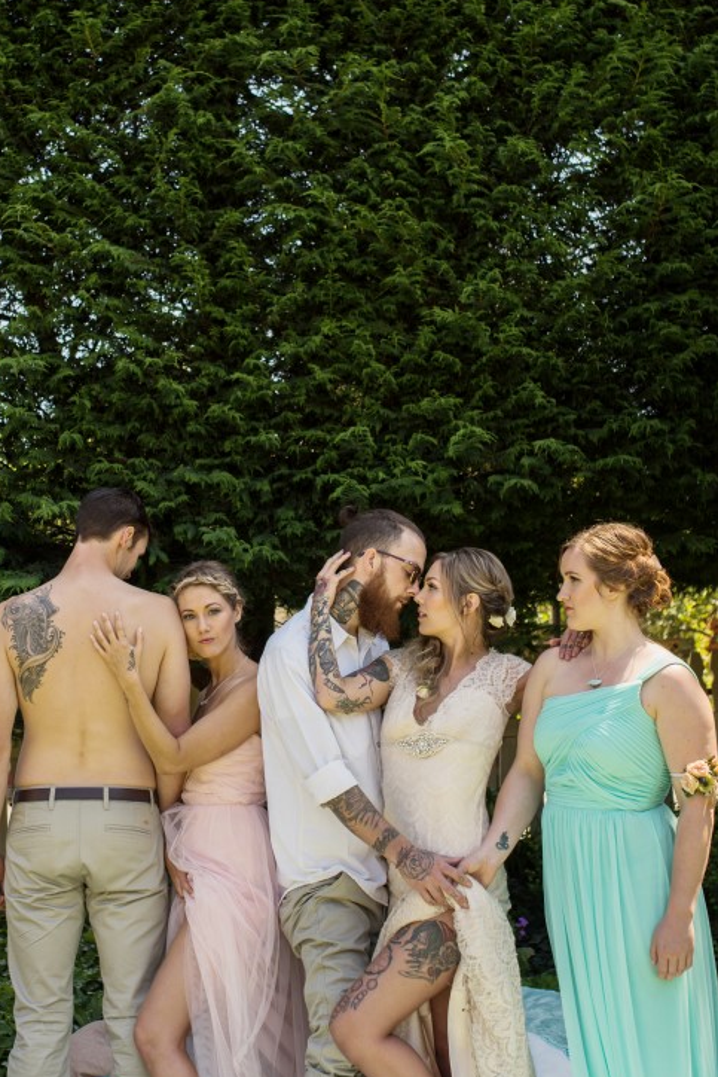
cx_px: 269
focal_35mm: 58
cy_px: 394
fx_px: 1734
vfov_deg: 34.3
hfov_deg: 23.3
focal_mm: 35
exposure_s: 1/400
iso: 125
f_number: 4
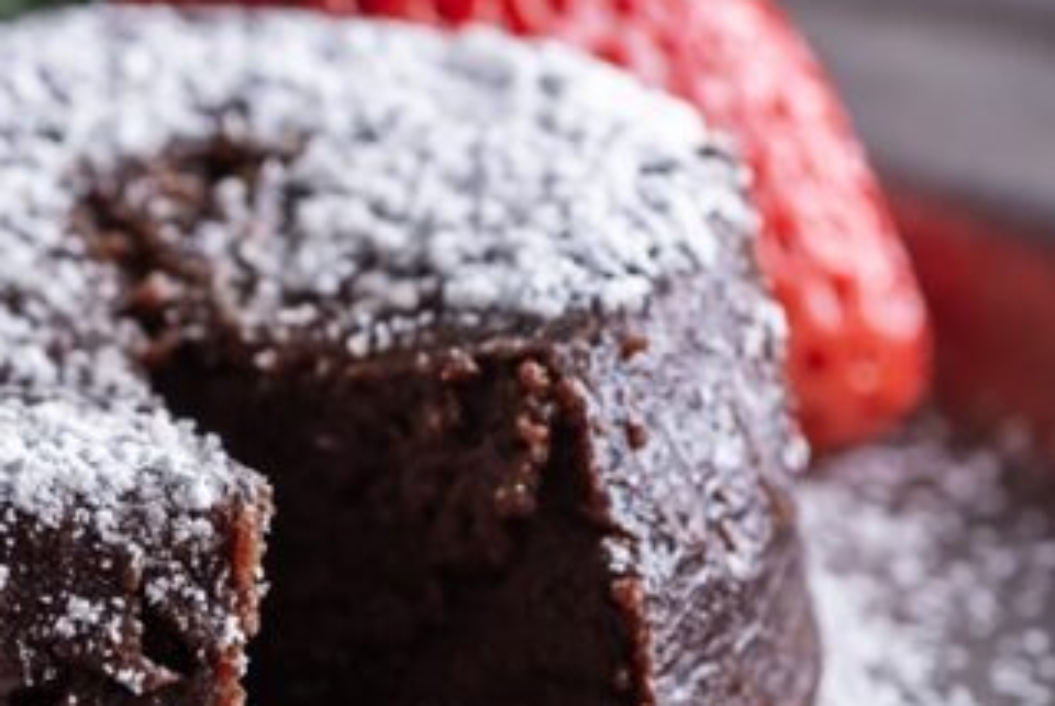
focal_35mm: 192
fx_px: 5632
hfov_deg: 10.6
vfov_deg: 7.2
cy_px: 610
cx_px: 73
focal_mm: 60
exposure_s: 1/160
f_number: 9
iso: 250
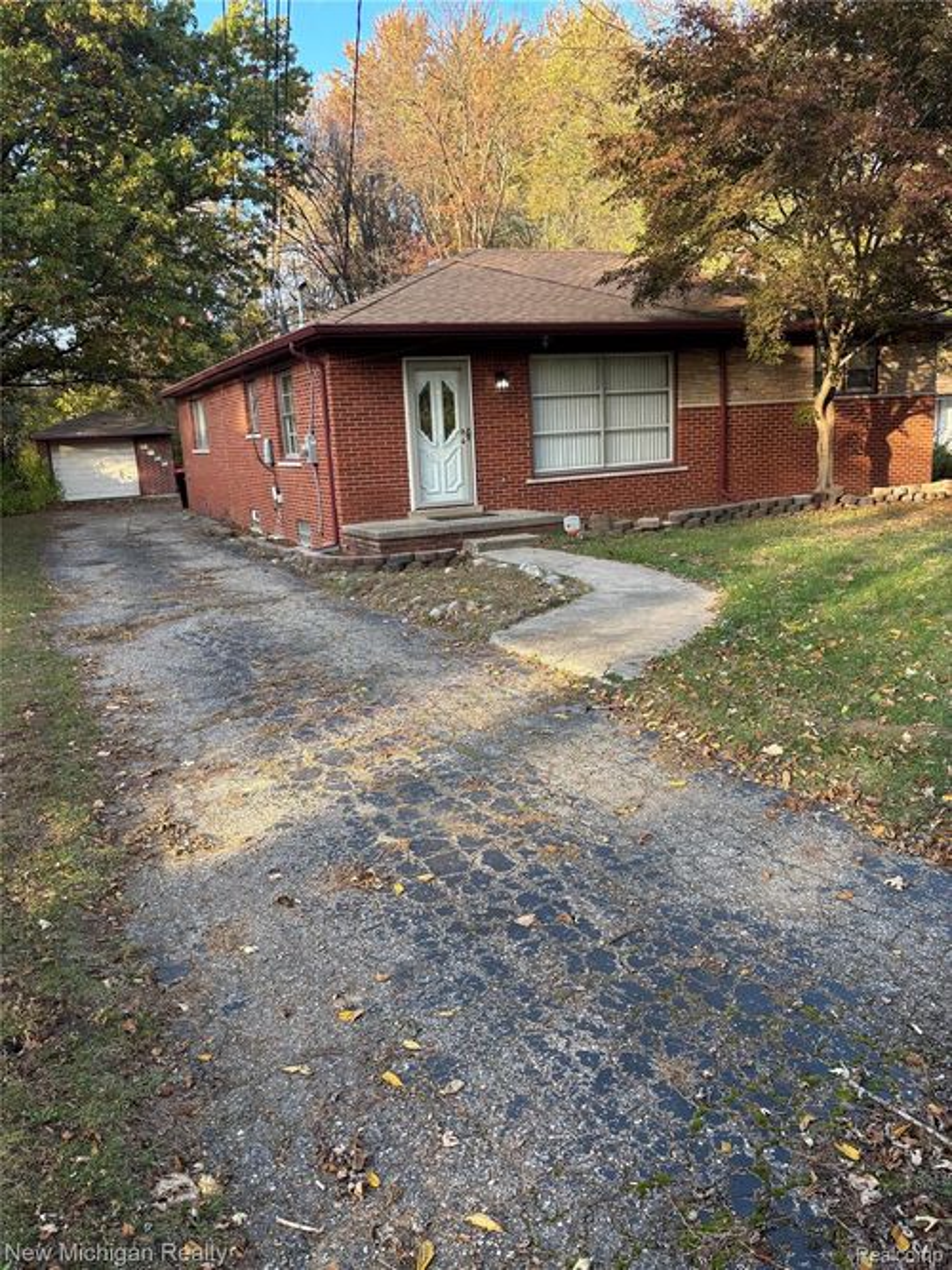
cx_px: 476
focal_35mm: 26
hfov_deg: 53.0
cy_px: 635
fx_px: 954
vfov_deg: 67.3
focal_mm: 5.96
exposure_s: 1/176
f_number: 1.6
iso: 40
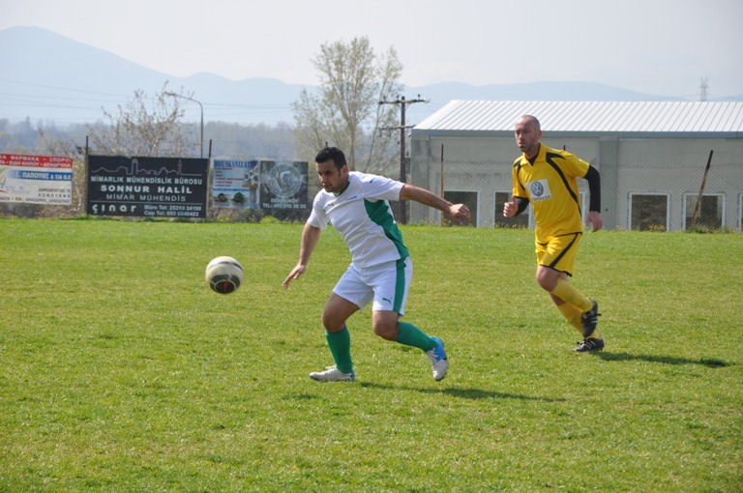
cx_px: 372
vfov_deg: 8.7
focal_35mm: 158
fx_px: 3246
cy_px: 246
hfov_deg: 13.1
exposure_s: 1/400
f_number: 10
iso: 200
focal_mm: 105
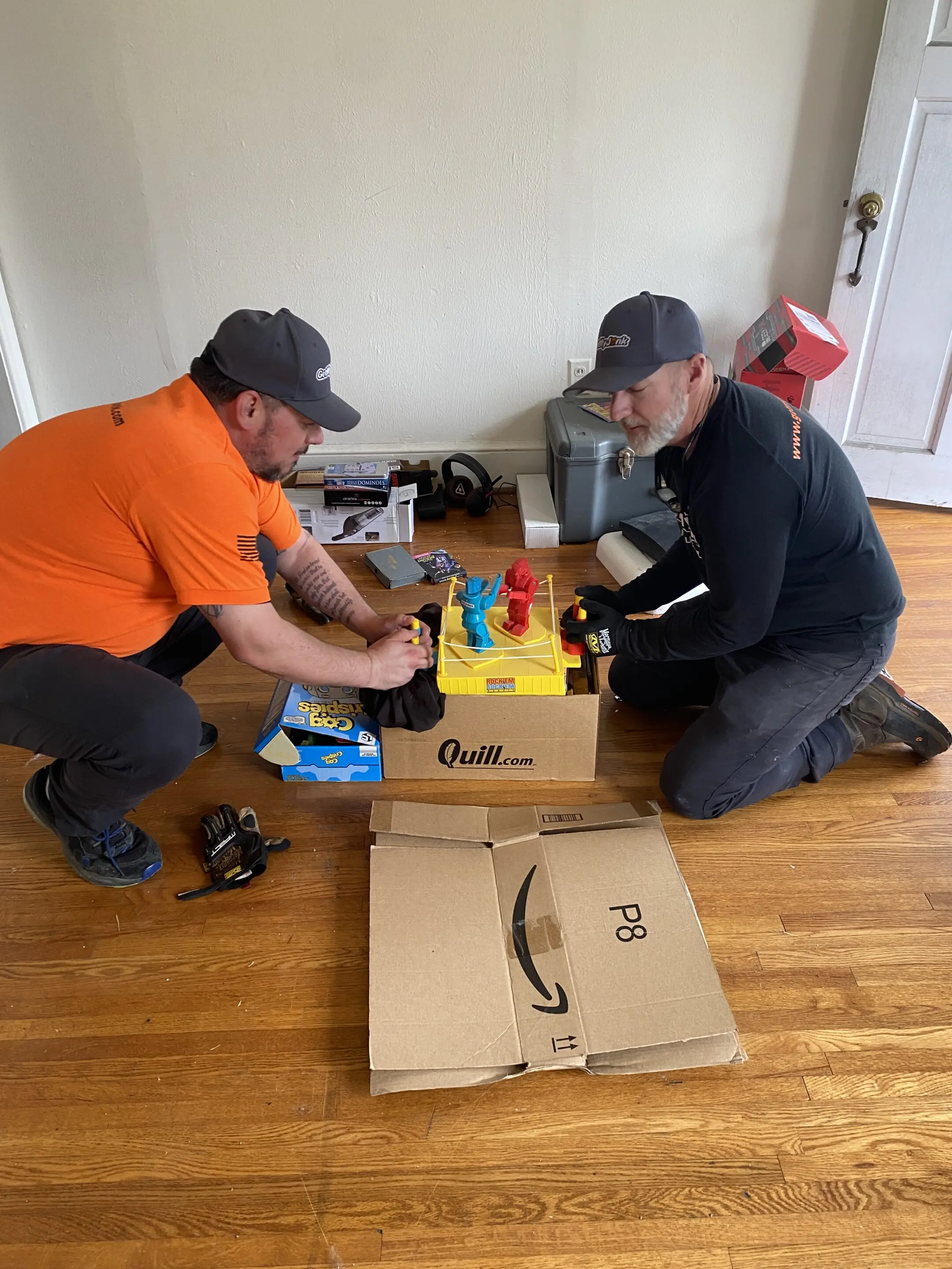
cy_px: 634
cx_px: 476
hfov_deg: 53.1
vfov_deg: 67.3
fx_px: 953
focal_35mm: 26
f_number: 1.8
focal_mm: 4.25
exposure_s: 1/72
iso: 125
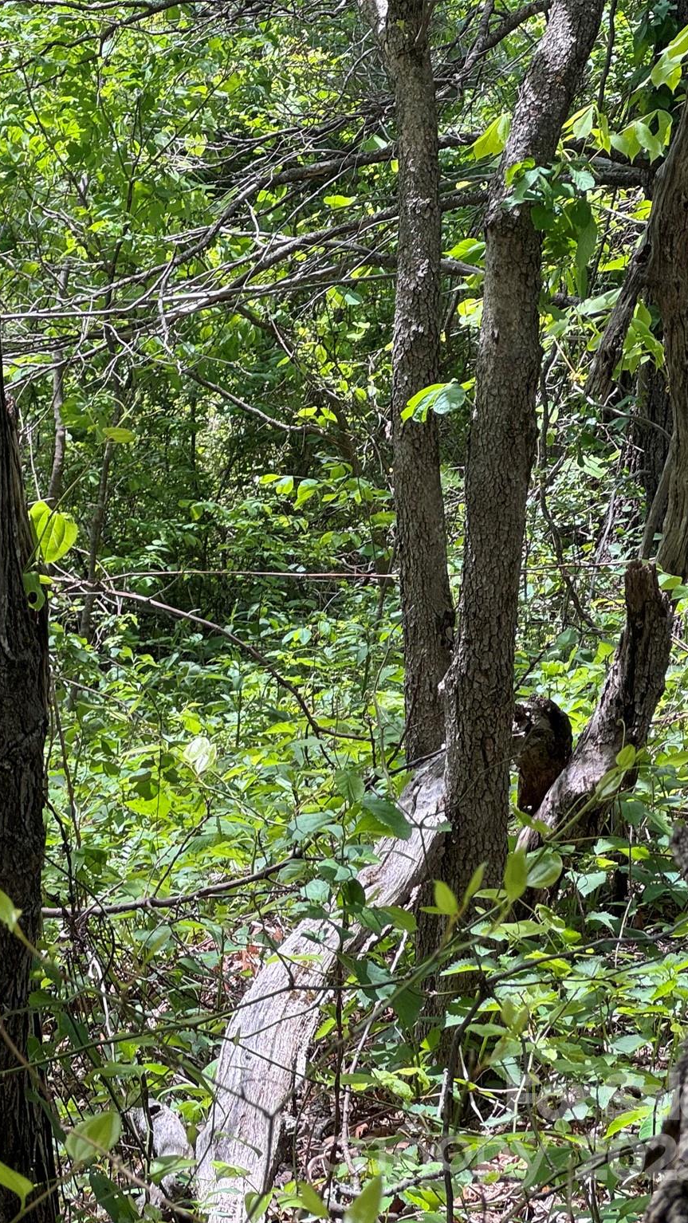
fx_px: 3632
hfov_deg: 10.7
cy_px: 612
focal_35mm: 112
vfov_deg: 19.1
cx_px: -47
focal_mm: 9
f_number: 2.8
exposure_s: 1/144
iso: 25
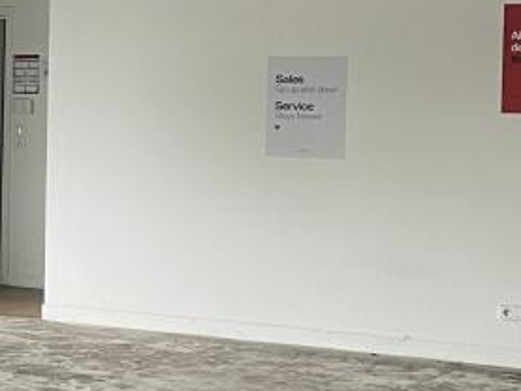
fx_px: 1807
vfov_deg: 12.4
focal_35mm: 120
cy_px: 162
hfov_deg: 14.4
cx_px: -421
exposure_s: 1/87
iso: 125
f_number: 1.6
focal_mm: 4.2
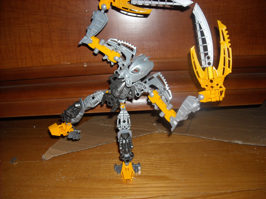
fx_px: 269
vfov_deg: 40.7
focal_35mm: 35
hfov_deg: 52.6
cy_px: 100
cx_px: 133
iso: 200
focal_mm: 5.7
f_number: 2.8
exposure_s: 1/60
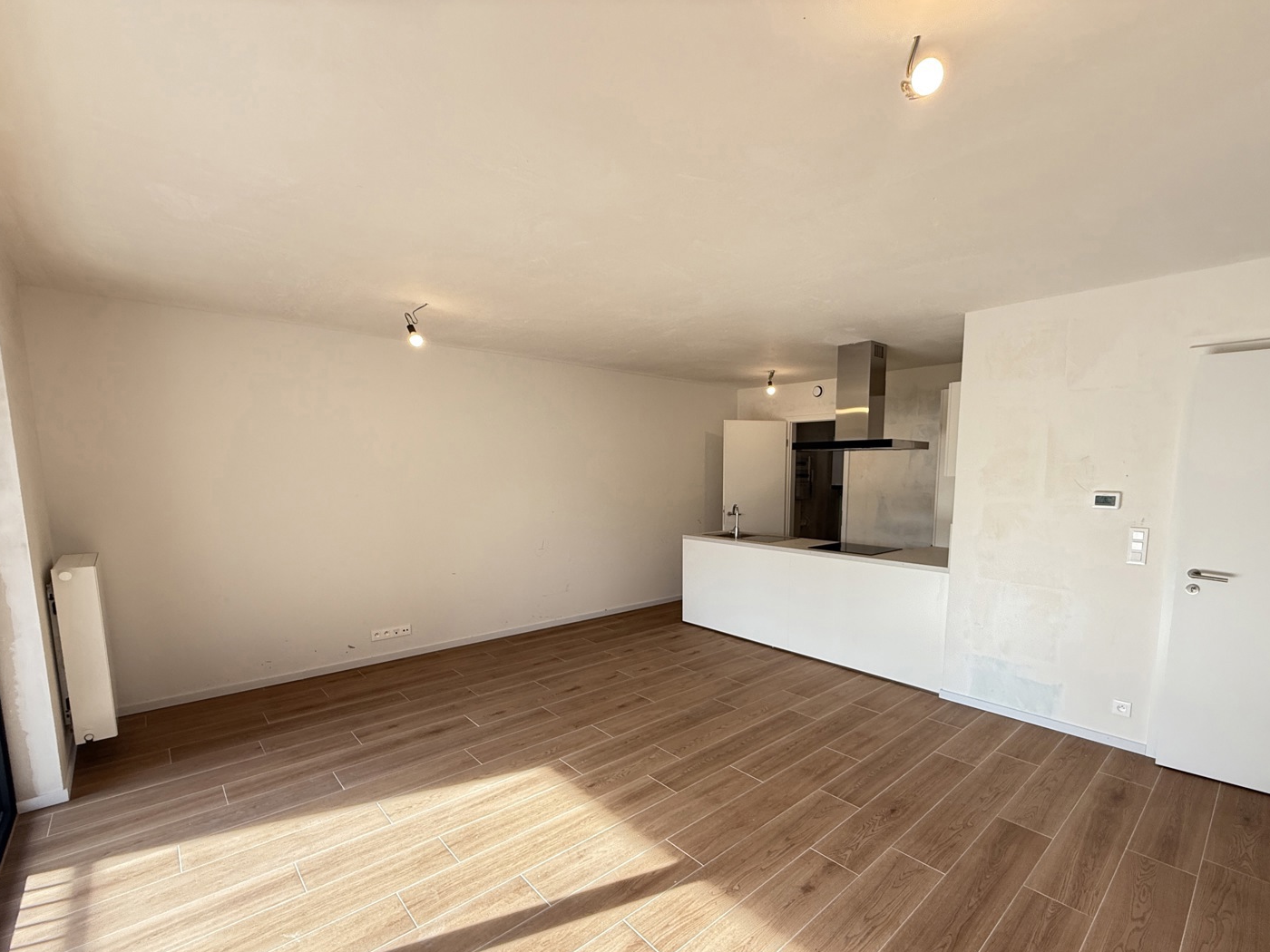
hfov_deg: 94.2
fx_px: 587
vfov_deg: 77.7
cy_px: 543
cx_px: 702
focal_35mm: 16
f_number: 2.2
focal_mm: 2.22
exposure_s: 1/99
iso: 100
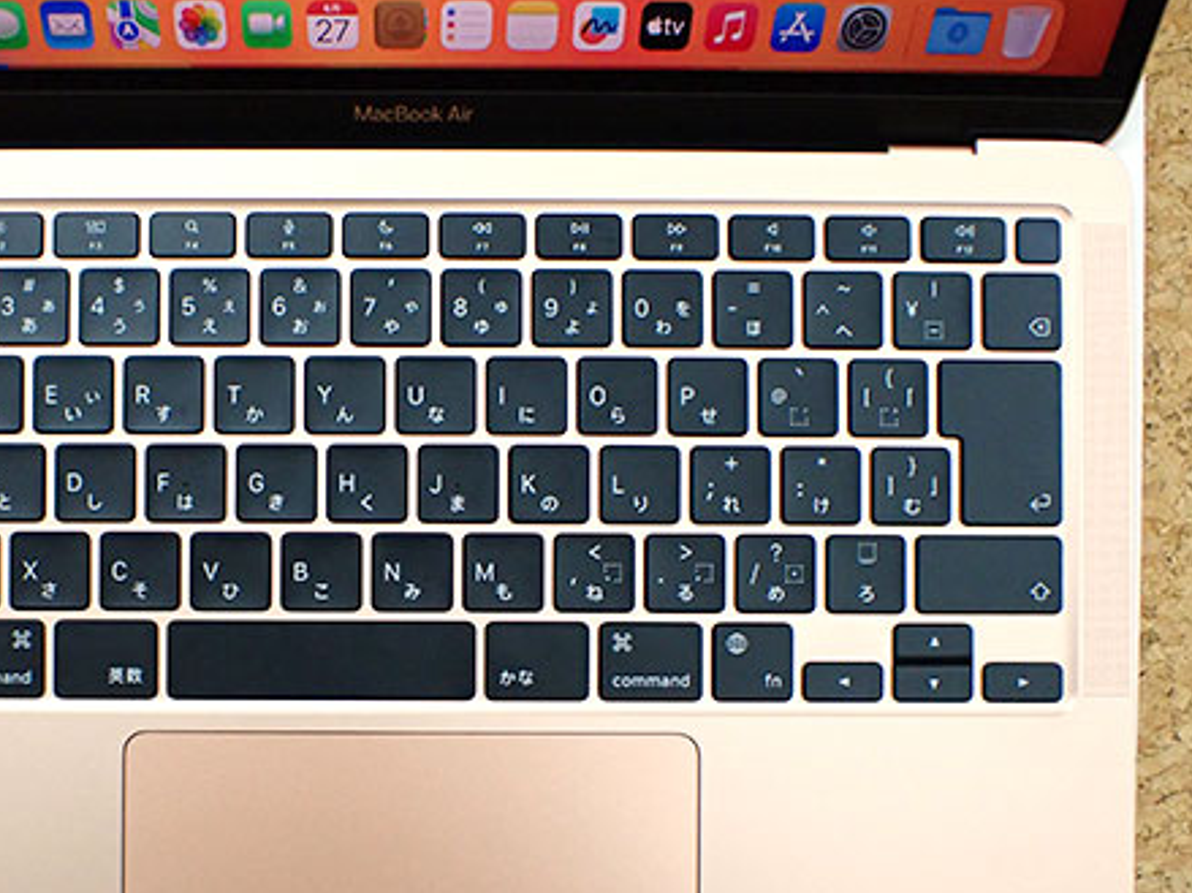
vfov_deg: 34.8
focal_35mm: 41
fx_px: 1411
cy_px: 597
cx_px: 410
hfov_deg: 45.2
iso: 400
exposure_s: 1/125
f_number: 2.3
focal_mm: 5.4
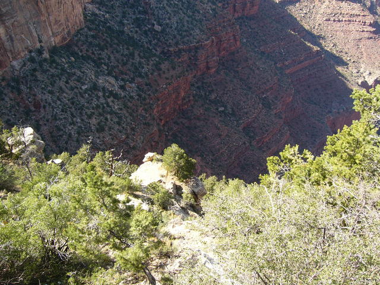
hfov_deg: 52.6
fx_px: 384
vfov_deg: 40.7
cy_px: 142
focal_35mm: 35
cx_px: 190
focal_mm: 5.8
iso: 50
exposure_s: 1/30
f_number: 8
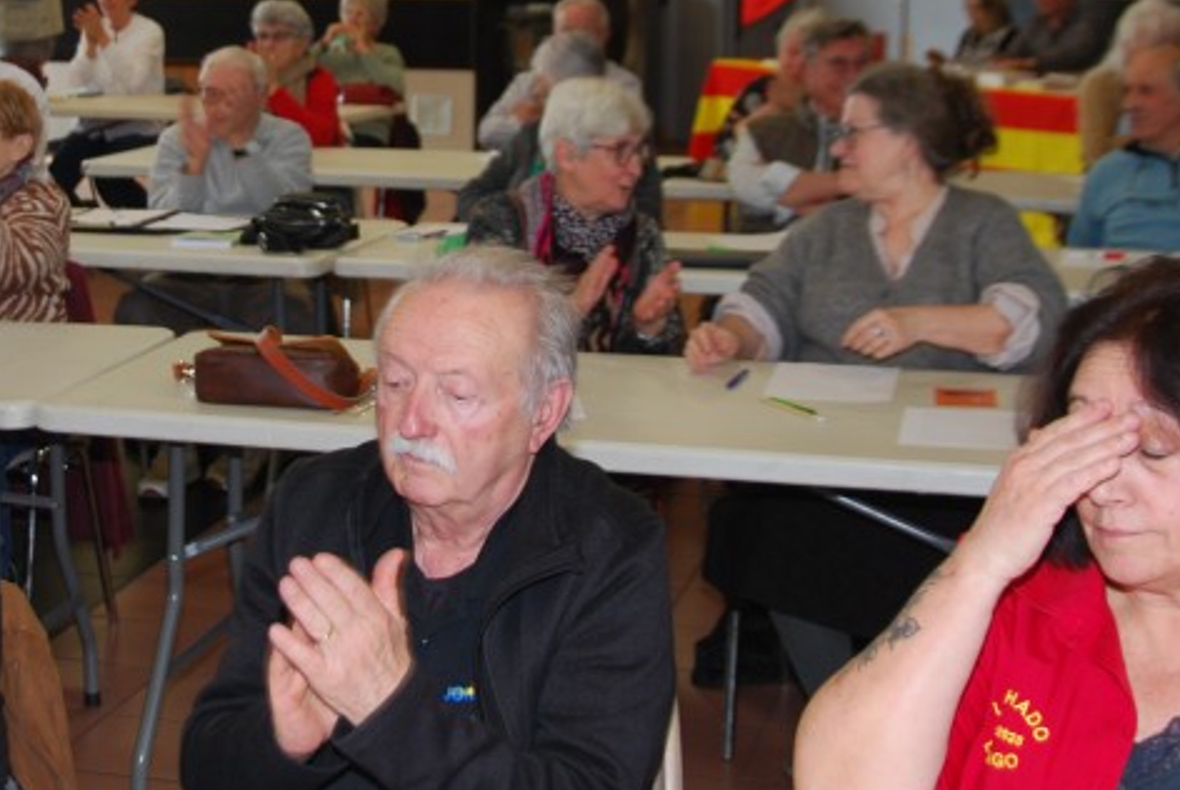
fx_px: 2429
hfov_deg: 27.0
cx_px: 338
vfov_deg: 18.3
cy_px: 165
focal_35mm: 74
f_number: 4
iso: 200
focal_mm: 26
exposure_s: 1/60
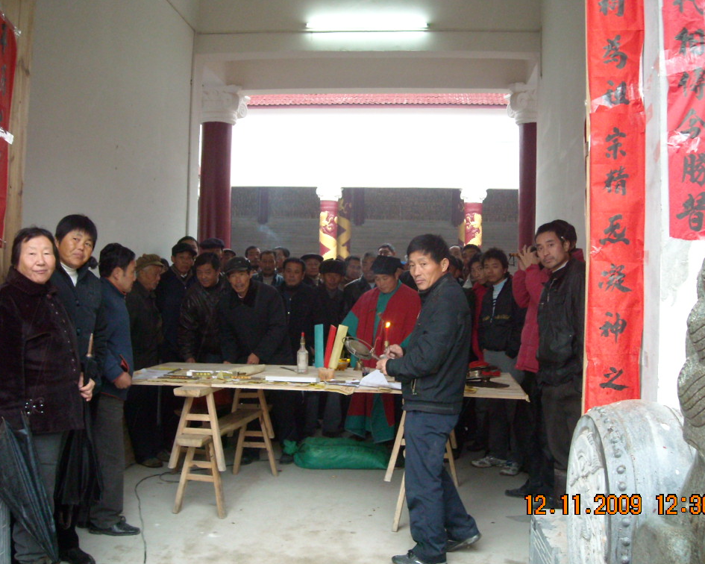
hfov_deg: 49.1
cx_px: 364
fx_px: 772
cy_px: 278
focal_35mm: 37
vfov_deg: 40.1
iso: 400
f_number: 2.8
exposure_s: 1/45
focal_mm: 5.7
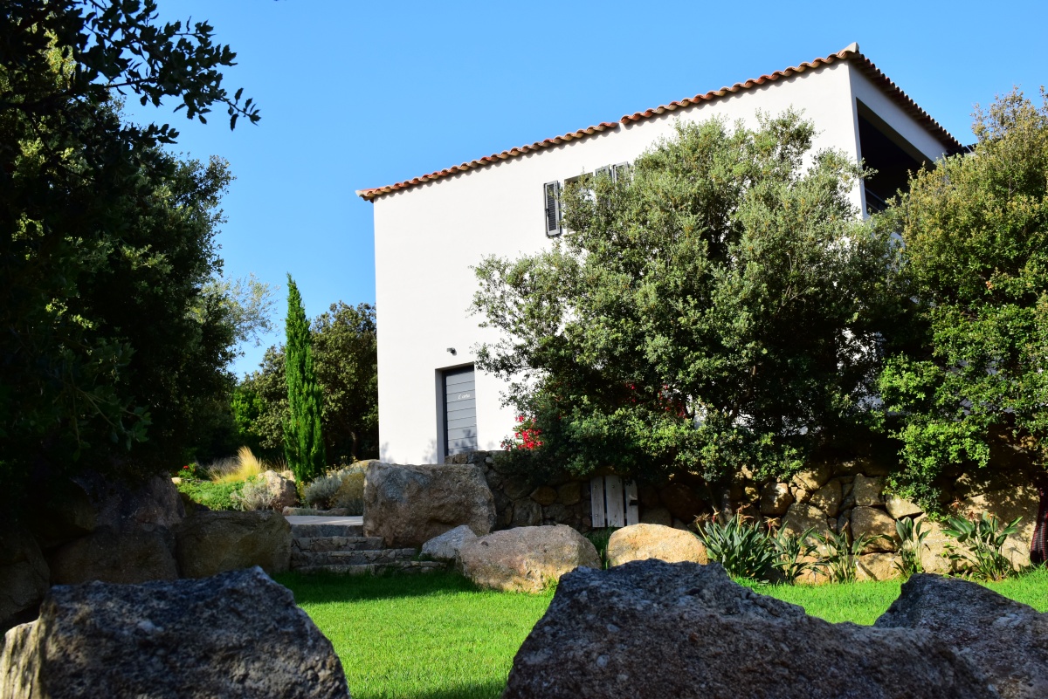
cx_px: 524
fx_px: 1310
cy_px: 350
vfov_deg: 29.9
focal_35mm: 45
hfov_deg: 43.6
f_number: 13
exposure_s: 1/640
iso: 400
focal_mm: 30
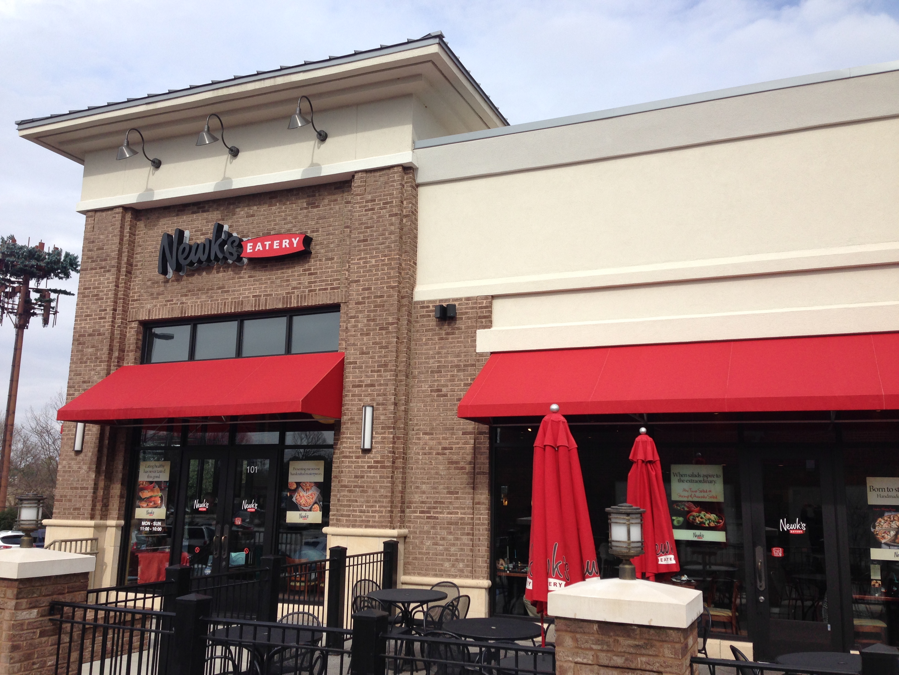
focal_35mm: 33
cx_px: 450
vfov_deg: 42.9
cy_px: 338
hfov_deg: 55.4
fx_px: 857
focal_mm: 4.12
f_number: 2.4
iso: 50
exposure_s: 1/1153
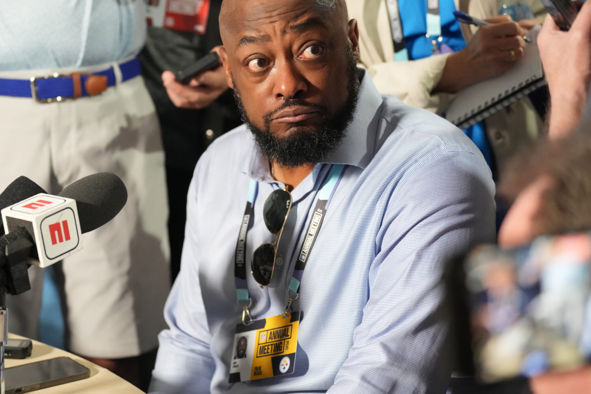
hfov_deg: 23.6
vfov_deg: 15.9
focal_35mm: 86
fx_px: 1412
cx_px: 252
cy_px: 180
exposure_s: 1/640
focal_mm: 70
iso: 5000
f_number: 2.8
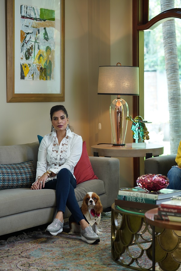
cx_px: 90
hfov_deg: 16.1
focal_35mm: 85
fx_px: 641
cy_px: 136
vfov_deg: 23.9
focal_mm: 85
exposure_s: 1/80
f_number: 2.5
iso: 500
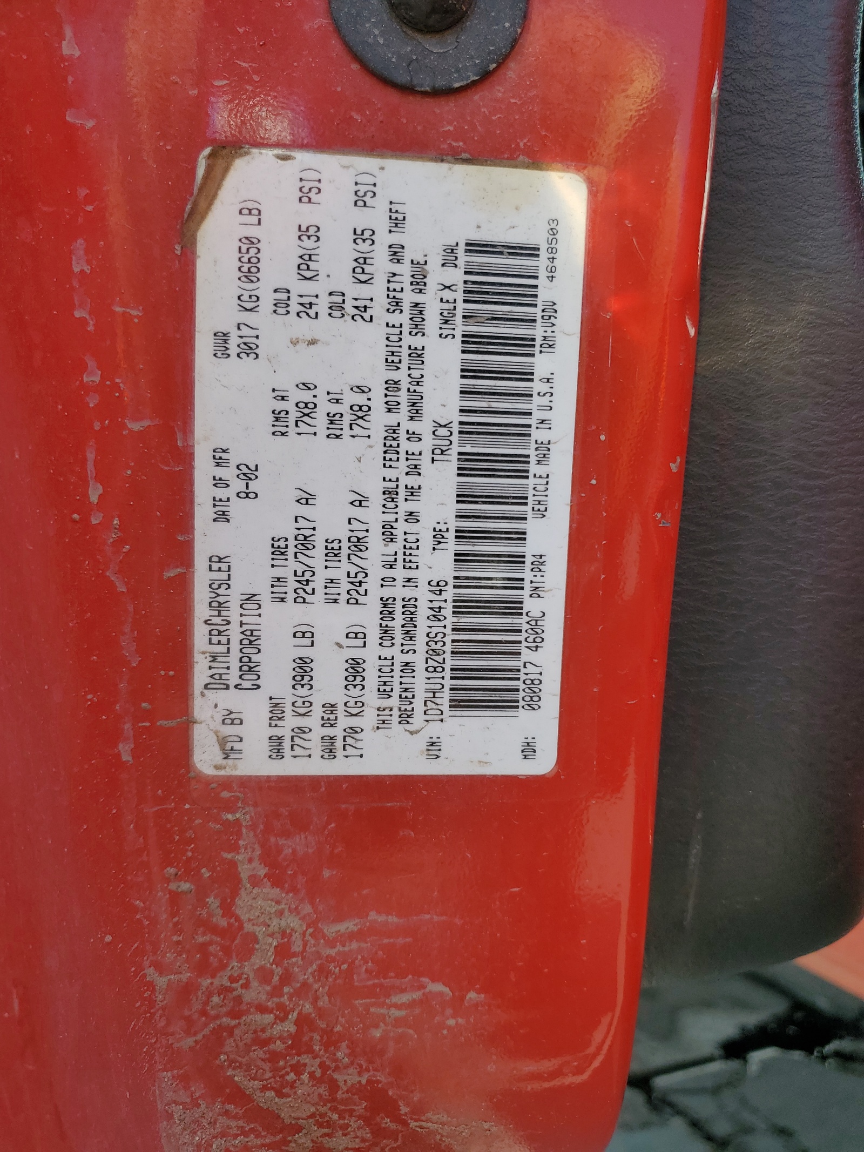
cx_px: 432
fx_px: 865
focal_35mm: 26
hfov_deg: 53.1
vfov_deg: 67.3
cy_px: 576
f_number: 1.5
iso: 50
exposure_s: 1/909
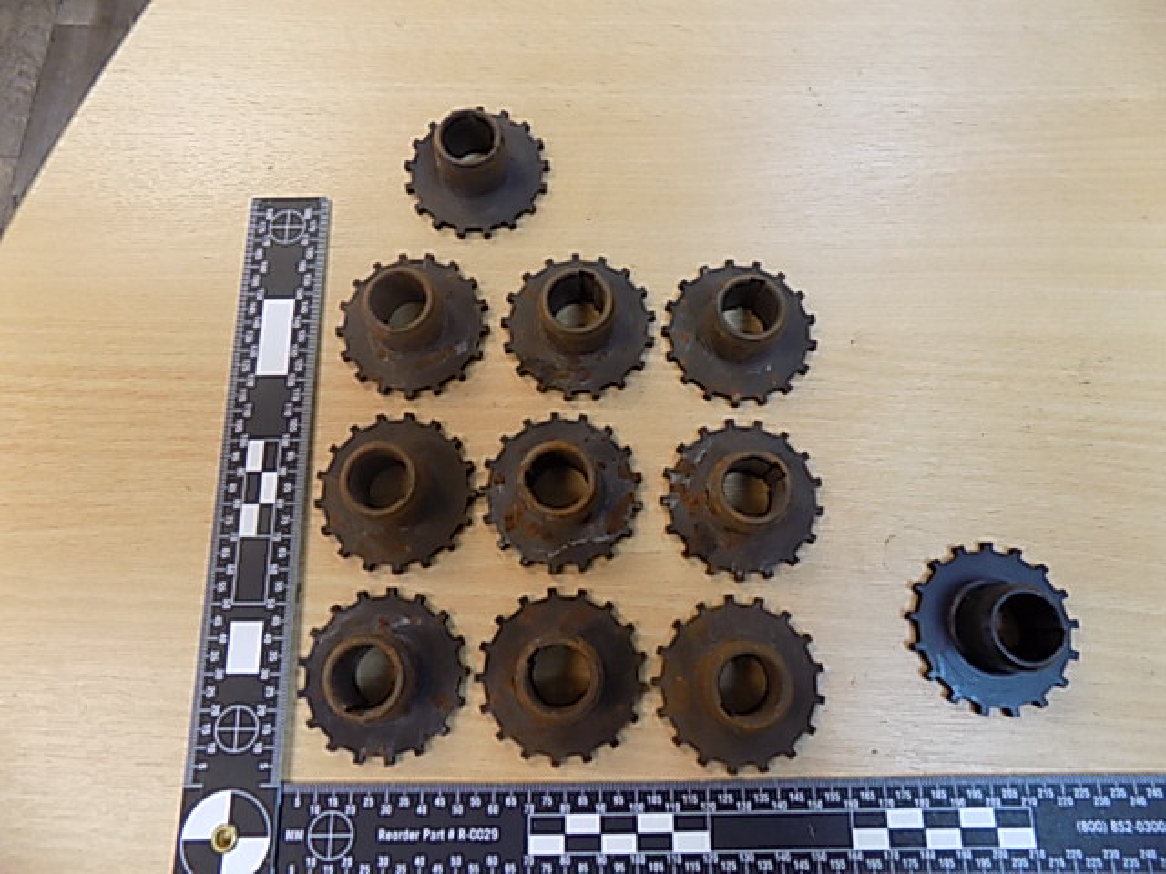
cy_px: 437
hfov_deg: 73.9
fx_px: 775
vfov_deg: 58.9
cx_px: 583
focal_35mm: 23
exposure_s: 1/30
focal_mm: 4
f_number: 3.1
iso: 220
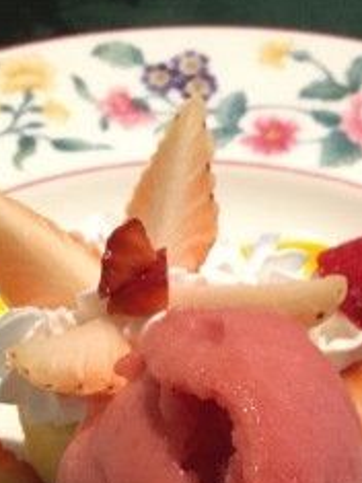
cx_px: 167
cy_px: 471
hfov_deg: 19.9
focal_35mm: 74
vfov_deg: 25.2
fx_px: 1033
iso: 320
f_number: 2.2
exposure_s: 1/15
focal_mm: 4.15
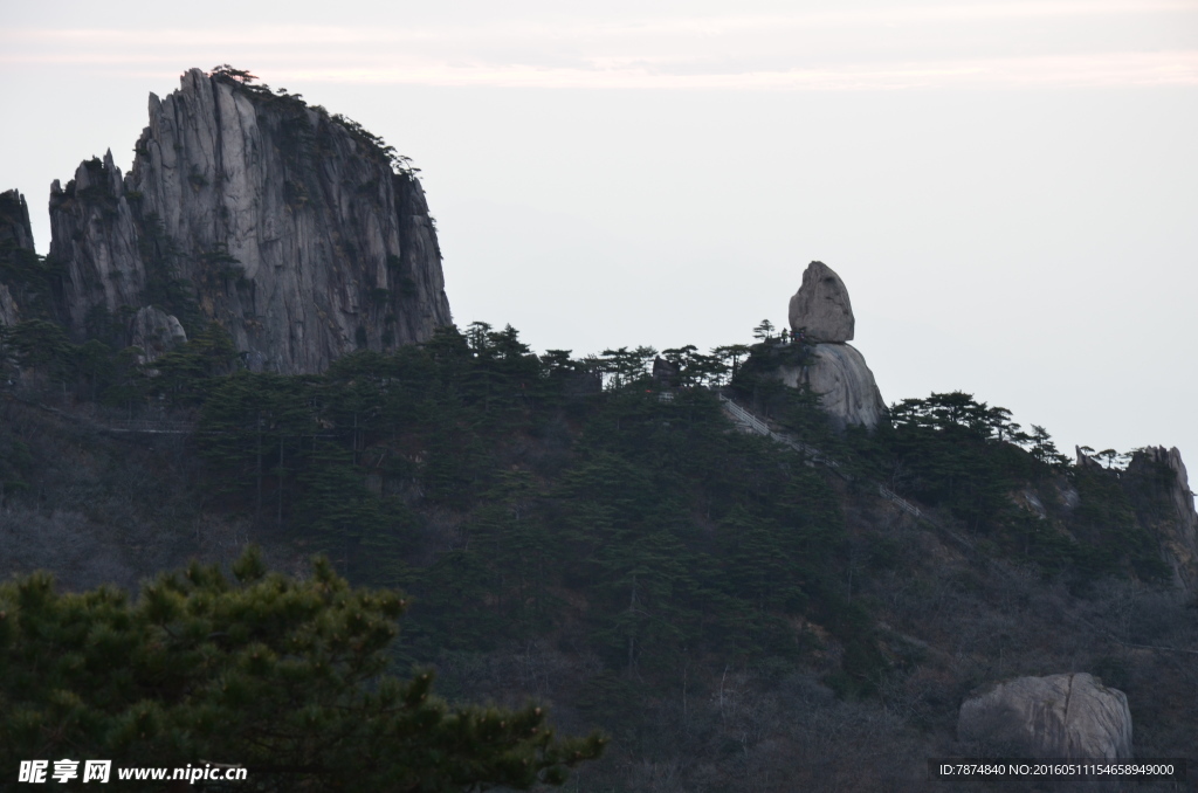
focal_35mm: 158
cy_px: 396
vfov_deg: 8.7
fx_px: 5230
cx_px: 599
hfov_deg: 13.1
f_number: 9
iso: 400
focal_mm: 105
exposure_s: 1/40
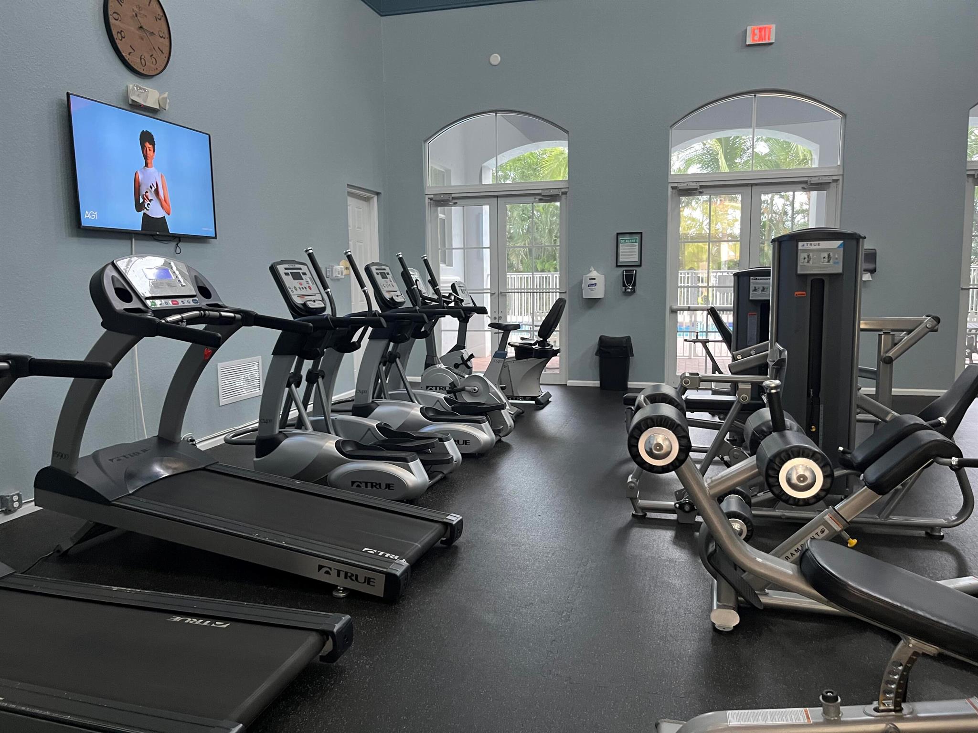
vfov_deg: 53.1
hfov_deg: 67.3
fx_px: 735
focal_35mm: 26
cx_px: 489
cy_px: 366
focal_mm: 5.1
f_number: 1.6
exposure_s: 1/60
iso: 250
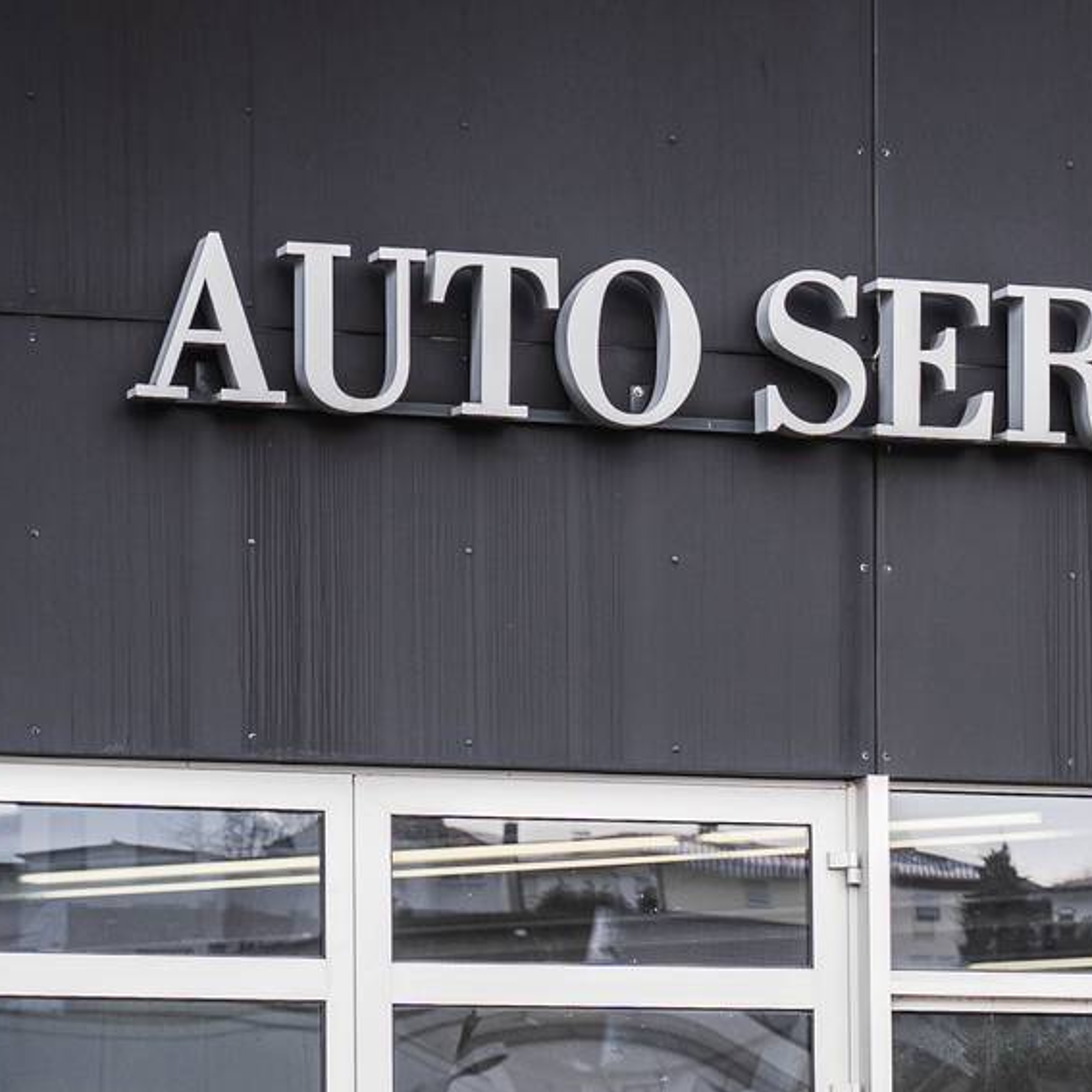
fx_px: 5853
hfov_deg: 10.6
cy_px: 1048
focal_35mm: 164
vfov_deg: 10.6
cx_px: 1088
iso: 200
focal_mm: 57
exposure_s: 1/125
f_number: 4.5
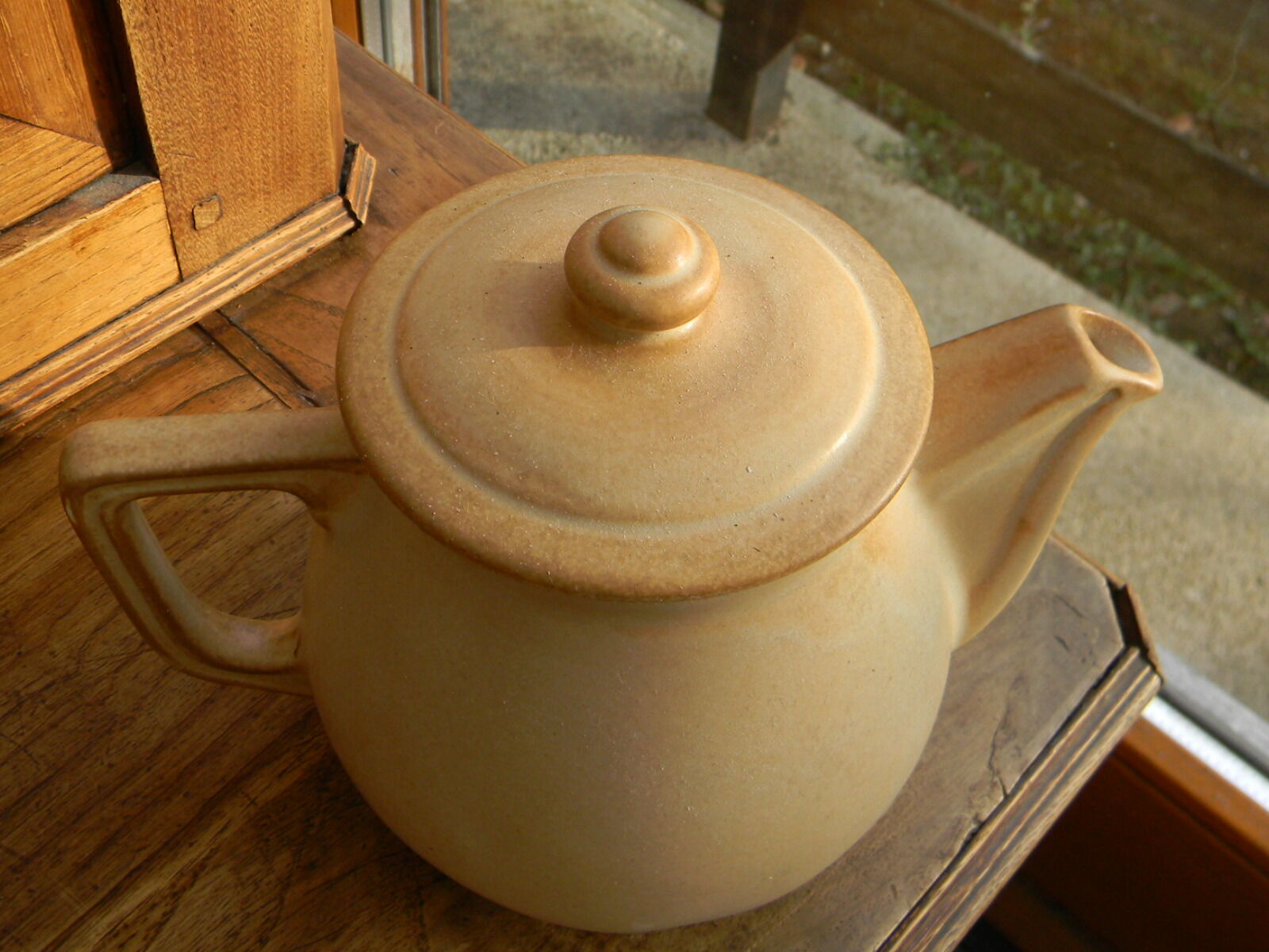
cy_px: 476
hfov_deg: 63.4
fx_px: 1026
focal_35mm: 28
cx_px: 634
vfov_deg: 49.7
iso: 80
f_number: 3.5
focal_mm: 5
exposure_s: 1/95.6
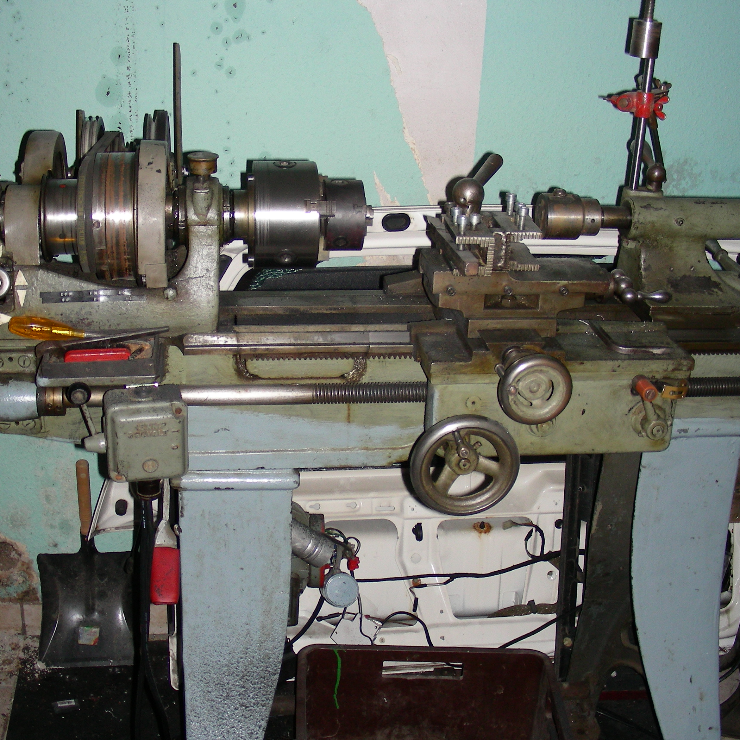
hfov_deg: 37.5
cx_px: 337
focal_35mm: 45
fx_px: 1088
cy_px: 369
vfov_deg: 37.6
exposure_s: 1/60.1
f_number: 3.5
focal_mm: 6.3
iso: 76
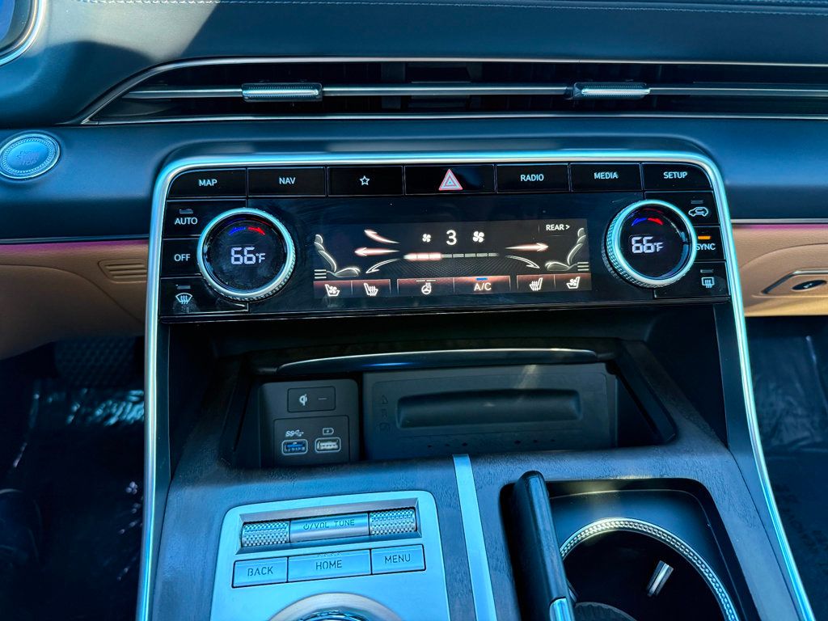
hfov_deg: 71.6
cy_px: 310
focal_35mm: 24
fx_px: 574
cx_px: 414
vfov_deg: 56.8
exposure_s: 1/60
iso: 500
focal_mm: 6.76
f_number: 1.78
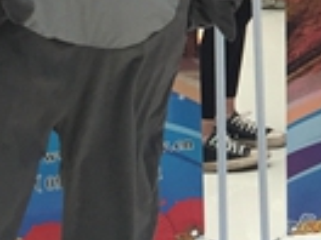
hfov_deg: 9.0
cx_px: 781
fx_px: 1836
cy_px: -222
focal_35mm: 198
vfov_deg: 7.3
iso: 32
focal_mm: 4.15
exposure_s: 1/186
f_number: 2.2
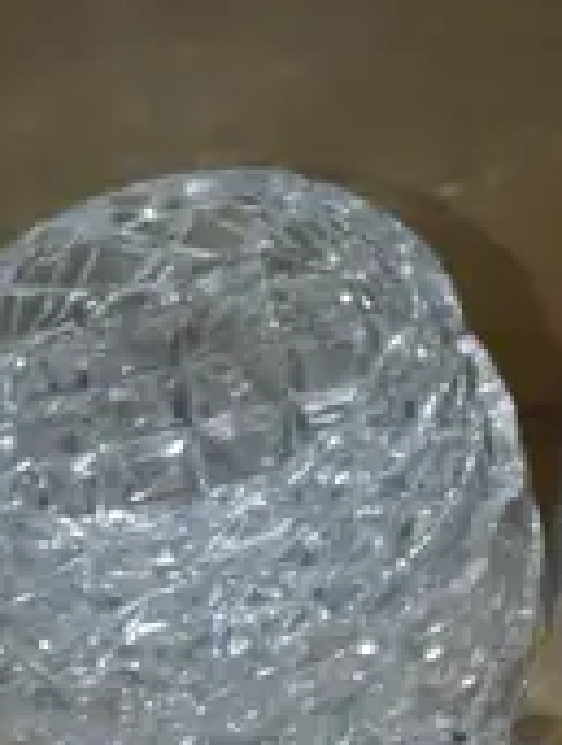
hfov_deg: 6.9
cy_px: 1080
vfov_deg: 9.0
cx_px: 786
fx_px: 4637
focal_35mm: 215
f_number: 4
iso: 200
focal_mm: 18
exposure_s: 1/80
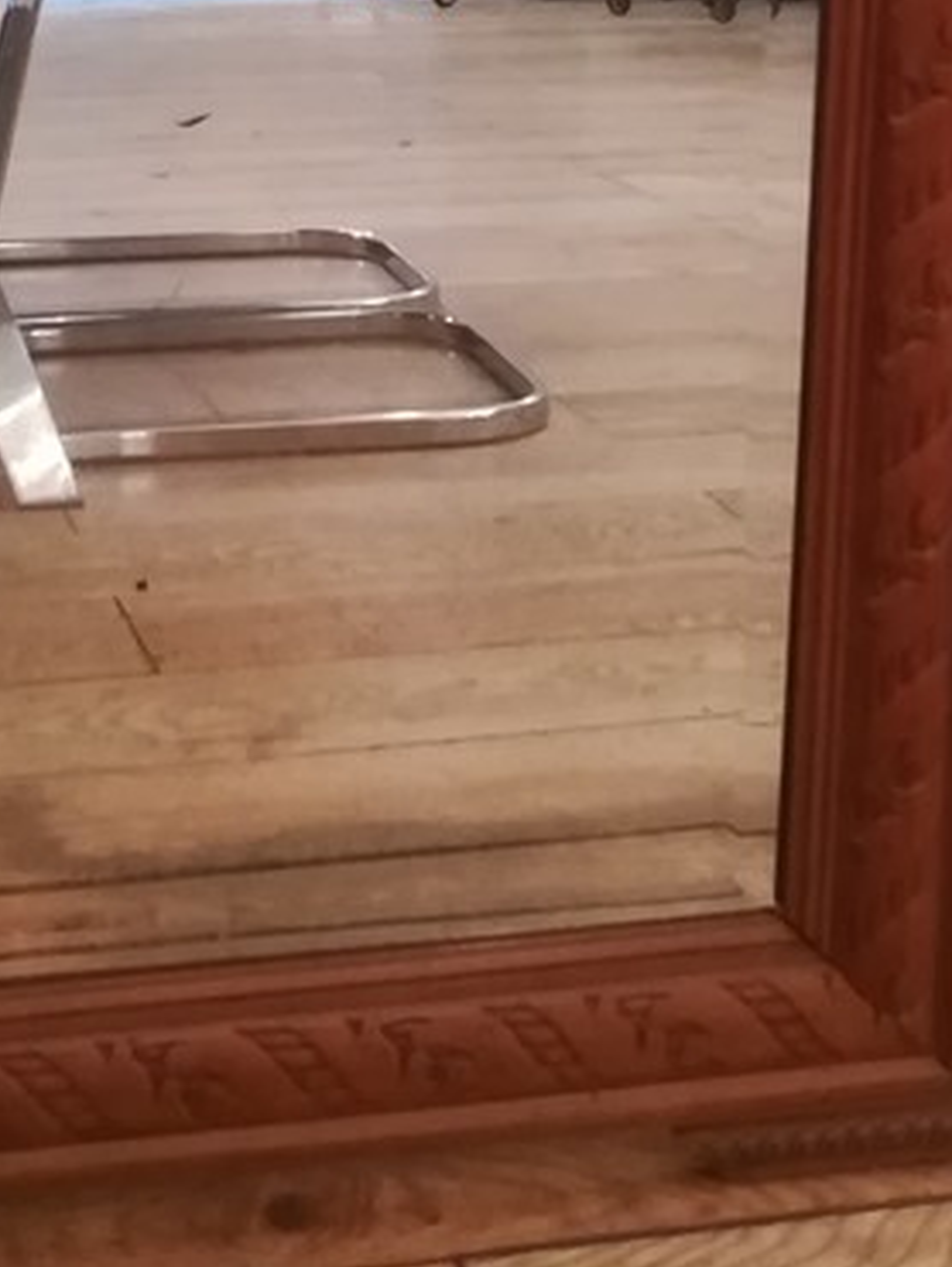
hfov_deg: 18.3
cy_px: 21
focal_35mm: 80
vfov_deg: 23.4
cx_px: 233
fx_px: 2930
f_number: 2.2
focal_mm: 3.83
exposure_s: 1/20
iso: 500
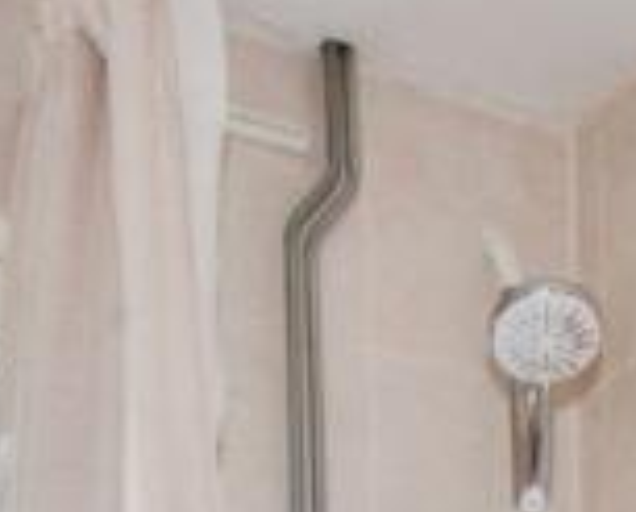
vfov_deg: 12.6
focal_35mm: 94
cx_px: 349
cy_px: 1247
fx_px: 1773
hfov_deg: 20.3
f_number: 20
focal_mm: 10
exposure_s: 1/60
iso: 1000
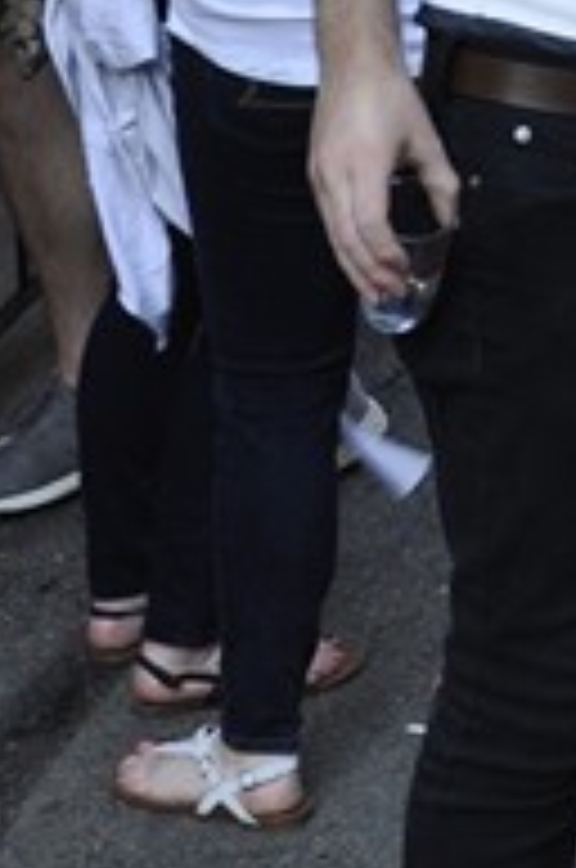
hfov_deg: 8.3
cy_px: -256
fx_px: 3372
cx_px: 1696
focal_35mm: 140
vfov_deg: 14.1
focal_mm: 18
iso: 400
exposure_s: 1/80
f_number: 9
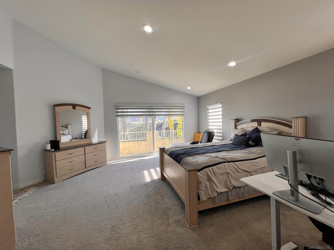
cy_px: 125
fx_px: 125
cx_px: 167
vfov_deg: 89.9
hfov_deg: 106.2
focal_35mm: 13
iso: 32
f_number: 1.8
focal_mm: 1.57
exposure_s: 1/128
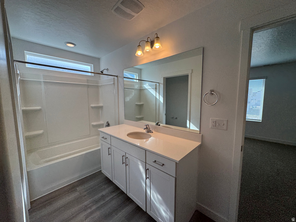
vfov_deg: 85.7
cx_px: 148
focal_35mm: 14
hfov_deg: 102.1
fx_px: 120
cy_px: 111
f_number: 2.2
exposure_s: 1/233
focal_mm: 2.22
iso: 40
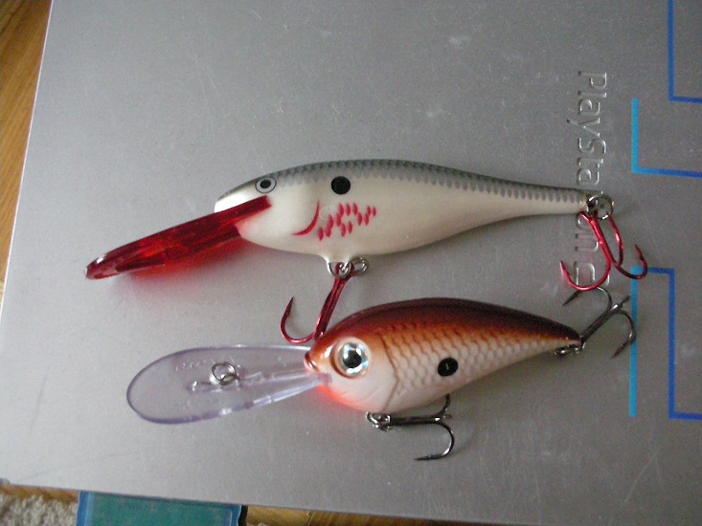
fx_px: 933
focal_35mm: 46
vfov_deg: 31.5
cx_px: 351
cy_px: 263
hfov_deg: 41.2
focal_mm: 7.7
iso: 538
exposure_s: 1/8.1
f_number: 3.2
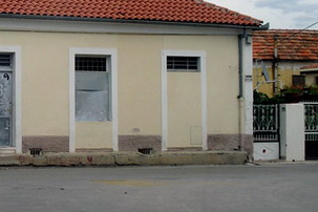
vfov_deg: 12.6
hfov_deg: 18.3
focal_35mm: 108
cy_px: 40
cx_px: -24
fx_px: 954
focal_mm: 9.3
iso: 100
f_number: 5.6
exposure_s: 1/350
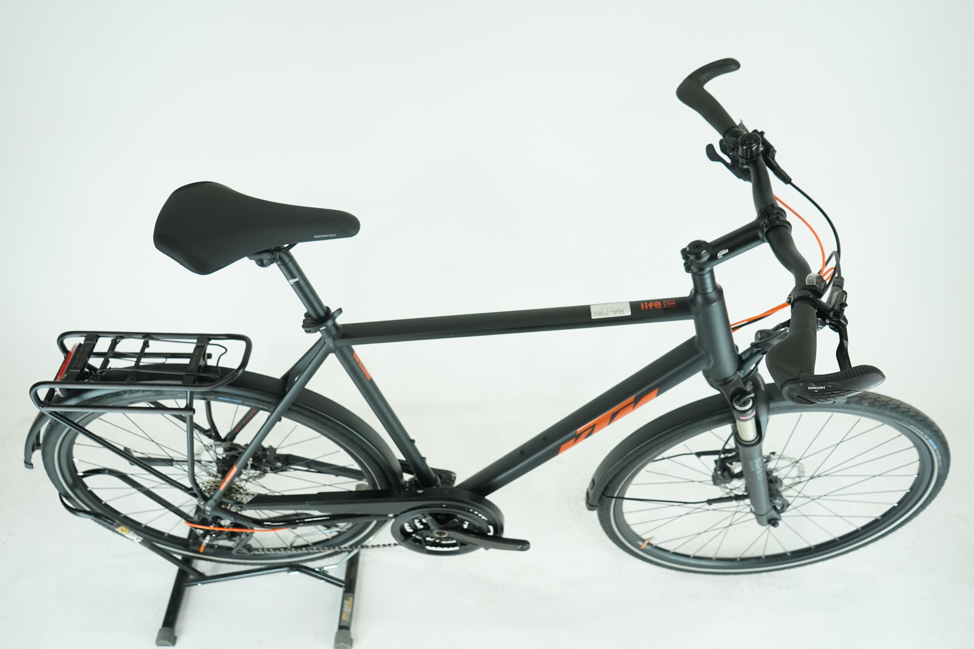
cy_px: 324
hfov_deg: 65.5
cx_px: 487
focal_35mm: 28
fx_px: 757
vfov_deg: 46.4
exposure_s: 1/200
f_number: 5.6
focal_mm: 28
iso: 1600
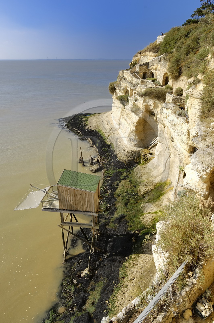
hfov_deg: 59.3
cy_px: 162
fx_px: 188
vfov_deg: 81.3
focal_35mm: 21
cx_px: 107
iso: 100
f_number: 10
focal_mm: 14
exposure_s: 1/160
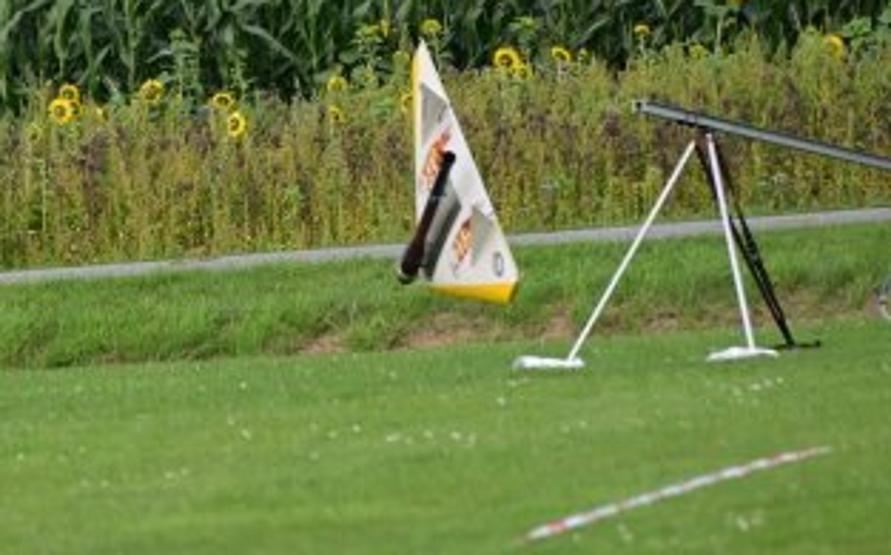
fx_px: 11815
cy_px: 370
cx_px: 208
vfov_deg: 2.7
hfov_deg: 4.3
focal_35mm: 487
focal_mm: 200
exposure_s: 1/800
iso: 640
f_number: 5.6
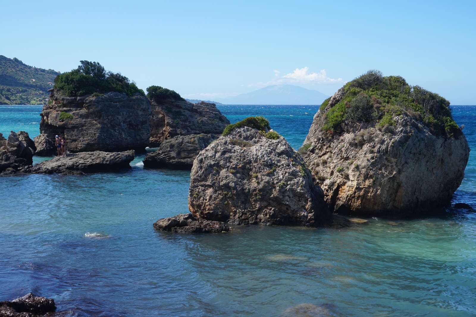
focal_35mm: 50
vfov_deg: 27.2
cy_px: 158
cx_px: 238
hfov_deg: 40.0
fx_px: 654
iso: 100
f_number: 13
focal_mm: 33
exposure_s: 1/80
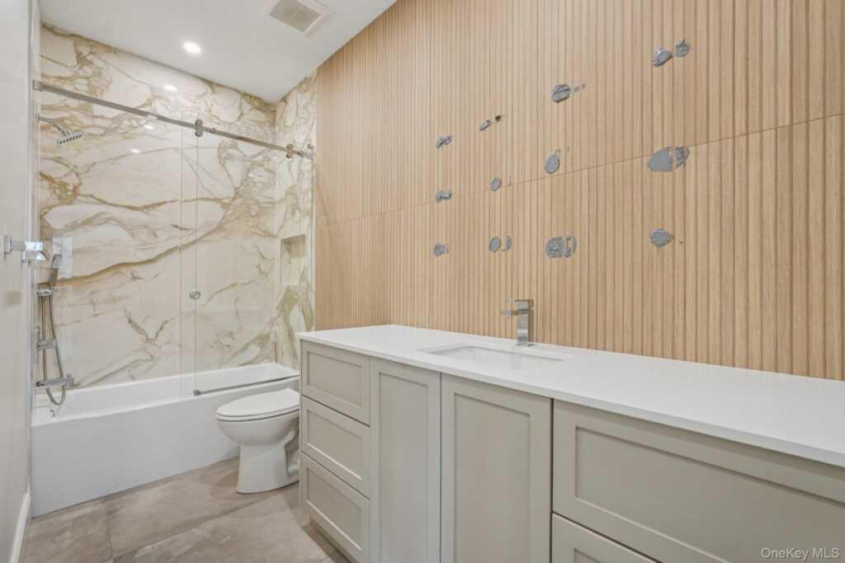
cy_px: 282
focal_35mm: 16
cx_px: 422
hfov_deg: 96.7
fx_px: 376
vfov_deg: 73.8
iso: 400
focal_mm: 16
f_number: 8
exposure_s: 1/10
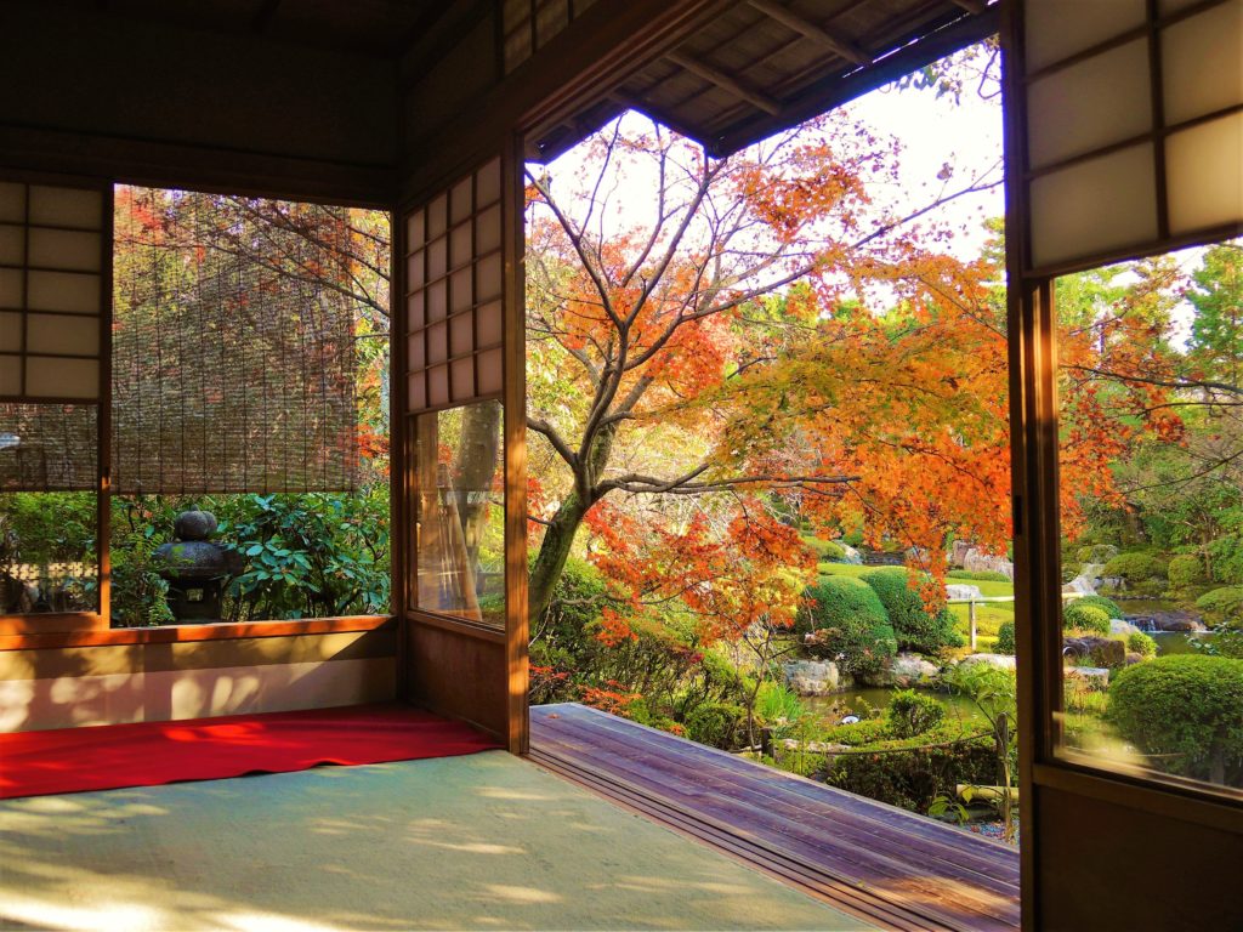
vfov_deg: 46.8
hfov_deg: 60.0
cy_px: 466
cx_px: 622
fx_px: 1077
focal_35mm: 30
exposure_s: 1/200
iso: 80
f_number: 2
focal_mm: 6.5
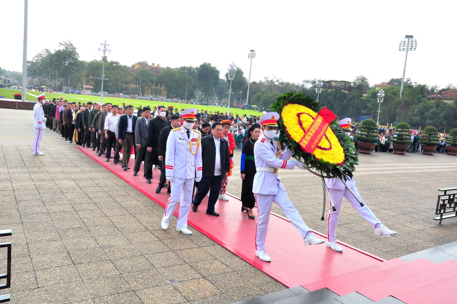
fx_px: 342
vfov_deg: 47.8
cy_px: 152
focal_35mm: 27
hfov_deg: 67.4
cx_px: 228
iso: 320
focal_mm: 18
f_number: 11
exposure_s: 1/400
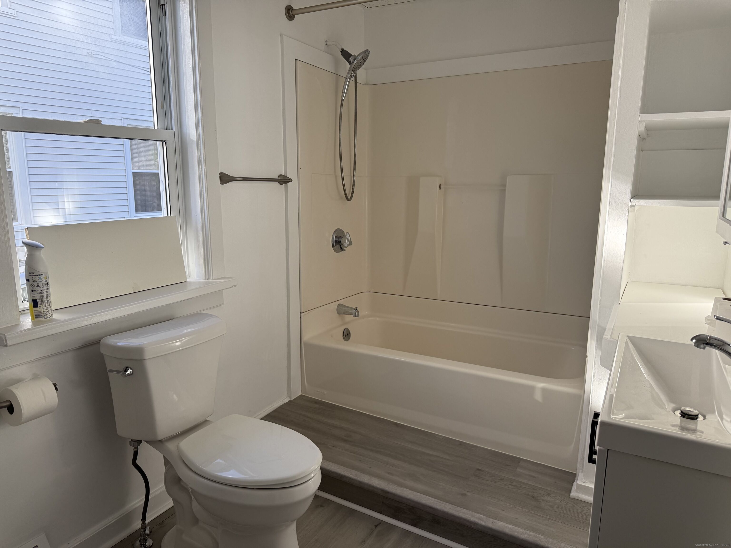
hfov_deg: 71.6
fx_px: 507
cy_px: 274
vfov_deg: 56.8
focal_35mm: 24
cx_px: 366
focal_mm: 6.76
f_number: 1.78
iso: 100
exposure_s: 1/551
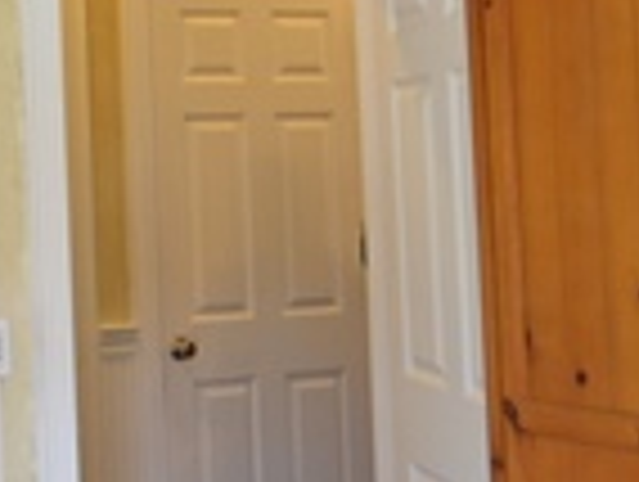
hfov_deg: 21.9
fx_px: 1498
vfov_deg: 18.2
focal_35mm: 81
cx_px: -176
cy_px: 144
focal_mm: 10
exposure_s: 1/60
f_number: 4
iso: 720
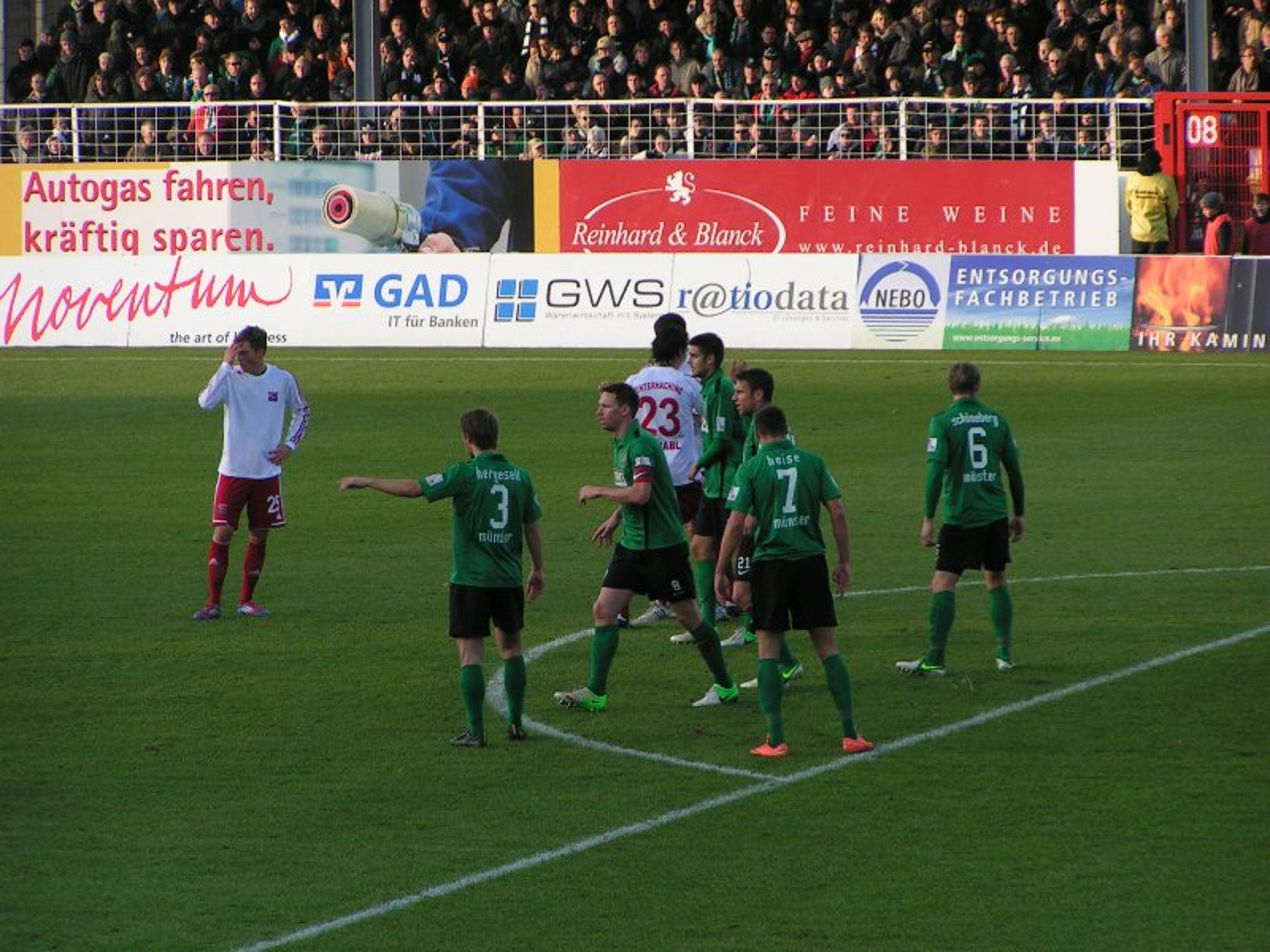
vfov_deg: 6.3
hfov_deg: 8.4
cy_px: 476
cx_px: 635
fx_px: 8658
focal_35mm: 236
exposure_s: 1/250
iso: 50
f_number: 4
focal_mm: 36.1
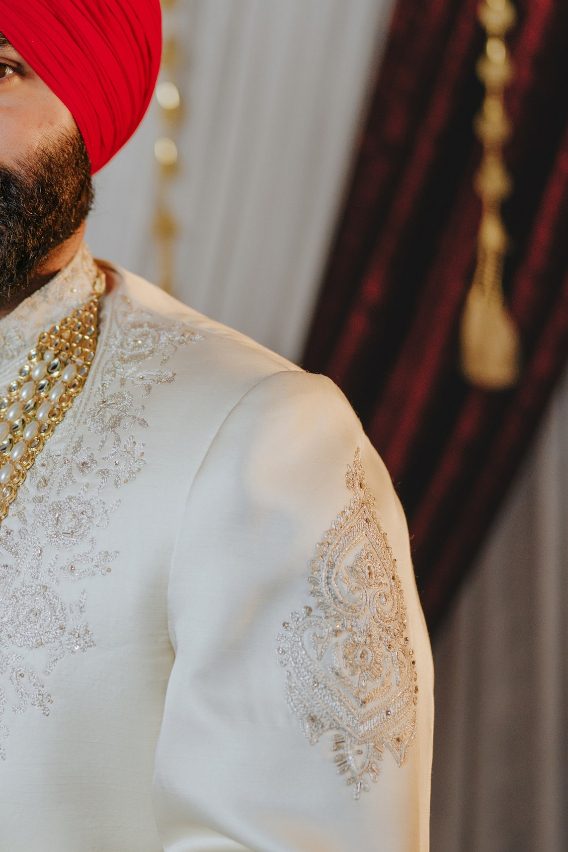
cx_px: -63
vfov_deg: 18.3
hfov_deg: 12.0
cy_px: 473
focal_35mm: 112
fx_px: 2650
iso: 400
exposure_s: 1/250
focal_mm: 50
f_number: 1.4
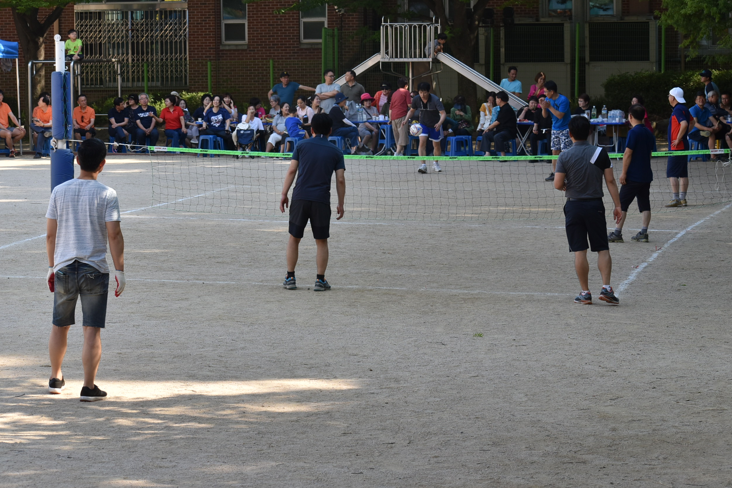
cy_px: 201
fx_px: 2562
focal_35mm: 126
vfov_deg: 10.9
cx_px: 396
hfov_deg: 16.3
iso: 250
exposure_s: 1/250
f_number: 8
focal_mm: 70
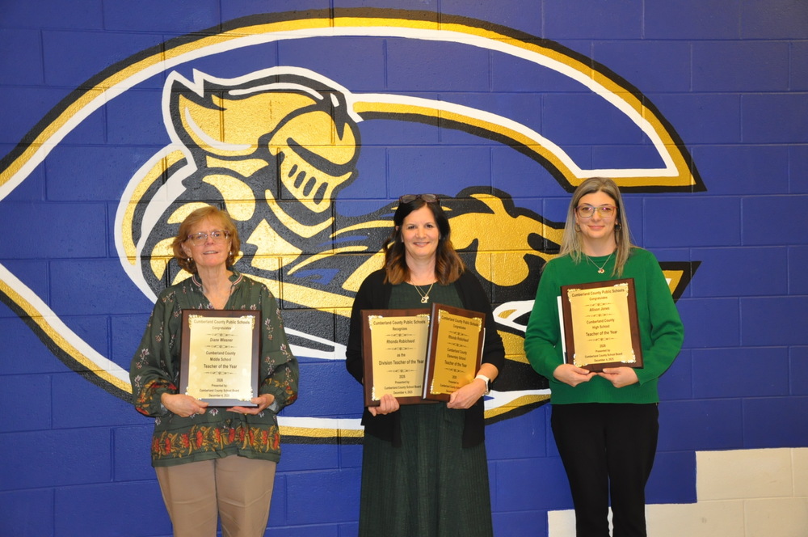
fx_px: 1009
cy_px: 268
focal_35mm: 45
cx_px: 404
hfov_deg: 43.7
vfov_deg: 29.8
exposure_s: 1/60
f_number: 4.2
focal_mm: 30
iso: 800
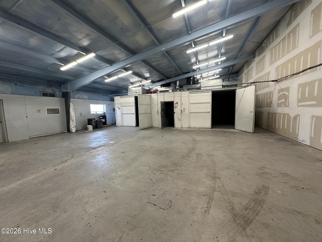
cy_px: 121
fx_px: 130
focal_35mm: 14
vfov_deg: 85.7
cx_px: 161
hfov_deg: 102.1
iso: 250
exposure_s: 1/120
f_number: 2.2
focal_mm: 2.22
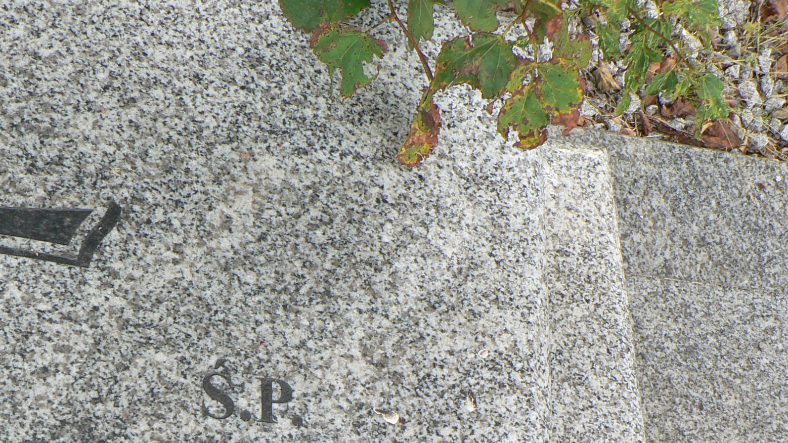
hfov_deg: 32.6
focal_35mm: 63
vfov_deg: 18.5
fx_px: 1316
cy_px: 457
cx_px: 182
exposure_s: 1/80
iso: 80
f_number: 3.6
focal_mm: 6
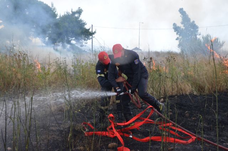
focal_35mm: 52
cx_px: 114
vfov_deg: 25.6
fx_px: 332
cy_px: 76
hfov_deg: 37.9
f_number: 9
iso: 2000
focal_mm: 35
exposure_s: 1/320
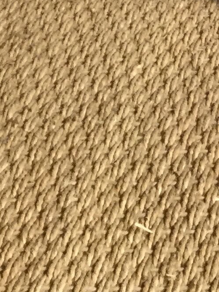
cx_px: 526
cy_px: -224
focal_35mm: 153
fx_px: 1290
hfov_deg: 8.8
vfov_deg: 11.9
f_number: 2.4
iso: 64
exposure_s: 1/33
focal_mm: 3.3
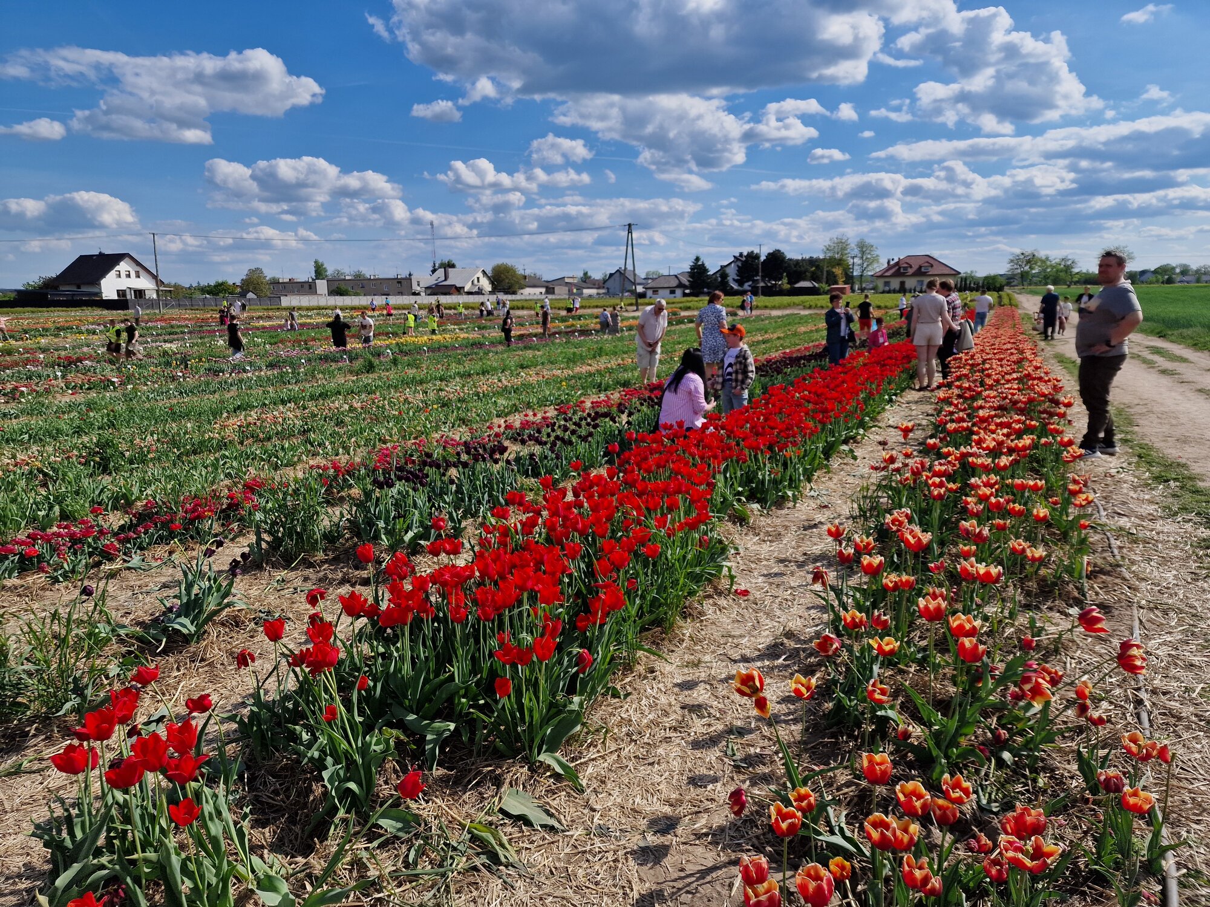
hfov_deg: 73.9
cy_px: 454
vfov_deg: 58.9
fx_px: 804
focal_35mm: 23
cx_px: 605
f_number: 1.8
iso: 50
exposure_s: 1/2712
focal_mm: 6.4
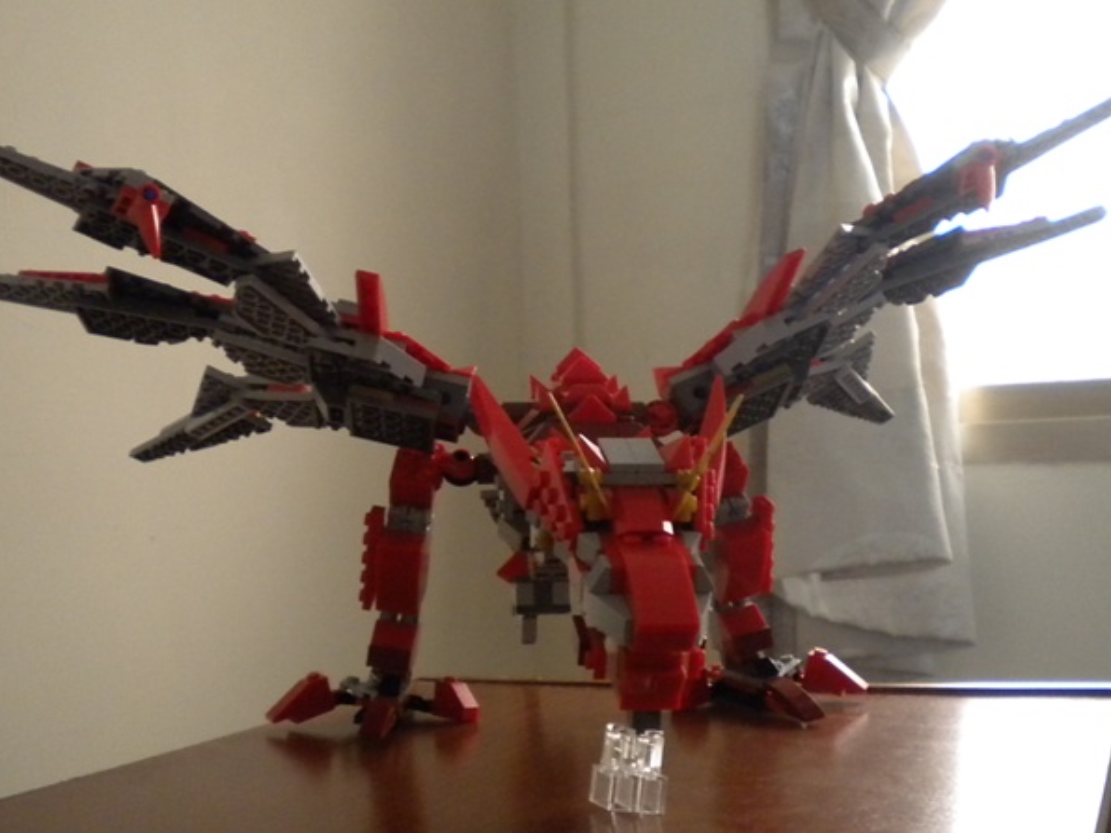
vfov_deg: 30.8
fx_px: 1508
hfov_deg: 40.4
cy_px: 350
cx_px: 557
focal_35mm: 47
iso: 400
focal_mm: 6.3
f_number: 3.1
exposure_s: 1/16.5
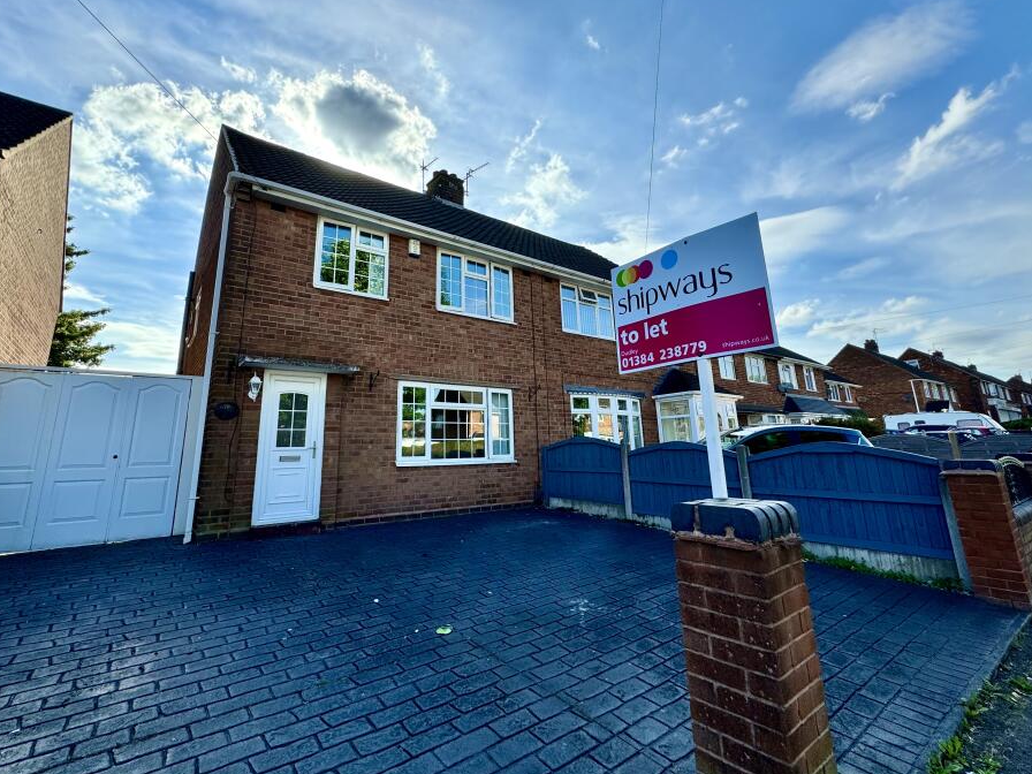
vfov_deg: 77.8
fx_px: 477
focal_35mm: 16
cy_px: 339
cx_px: 487
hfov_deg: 94.4
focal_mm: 2.22
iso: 50
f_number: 2.2
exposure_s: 1/993
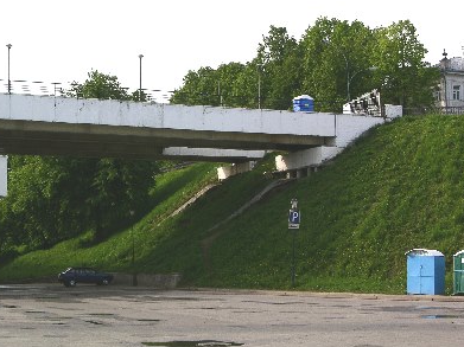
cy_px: 167
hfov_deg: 25.8
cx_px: 143
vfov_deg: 19.6
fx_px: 1005
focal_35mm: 75
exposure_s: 1/92.1
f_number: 7.6
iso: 50
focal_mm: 12.7
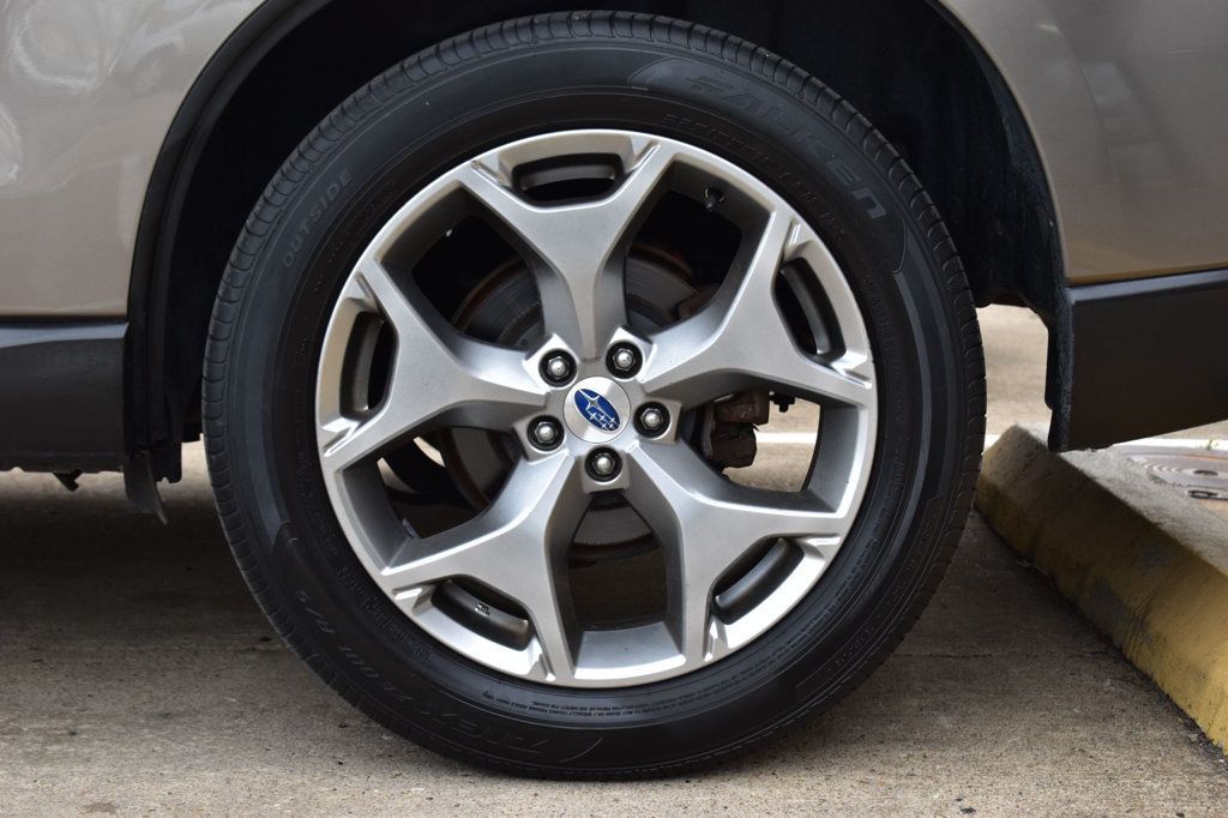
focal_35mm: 72
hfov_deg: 28.1
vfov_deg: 18.9
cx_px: 614
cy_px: 409
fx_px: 2455
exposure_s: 1/125
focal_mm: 48
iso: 400
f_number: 9
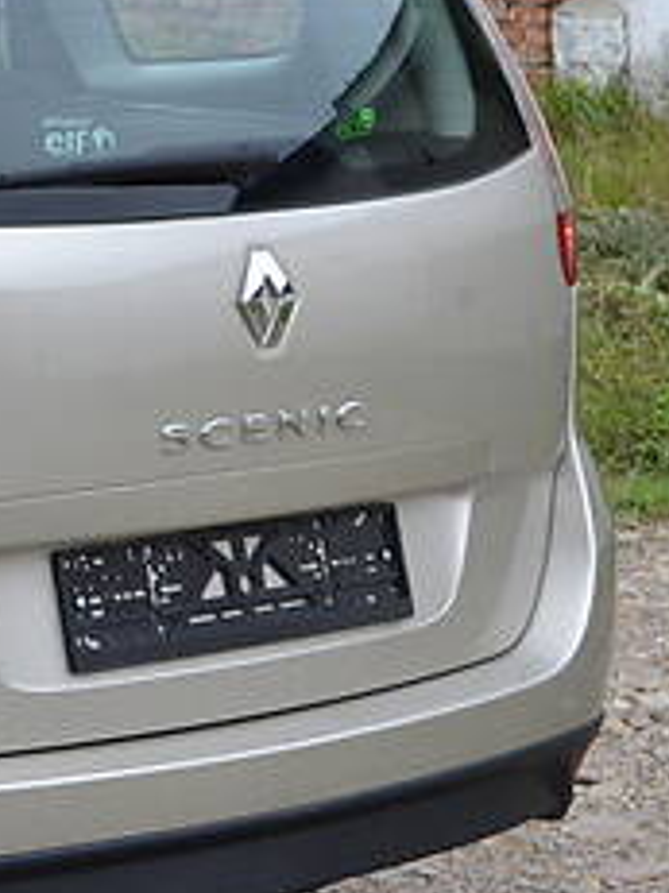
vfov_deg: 12.3
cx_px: -464
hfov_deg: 8.9
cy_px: 141
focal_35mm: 160
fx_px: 4127
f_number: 5.6
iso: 400
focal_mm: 32
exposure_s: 1/125
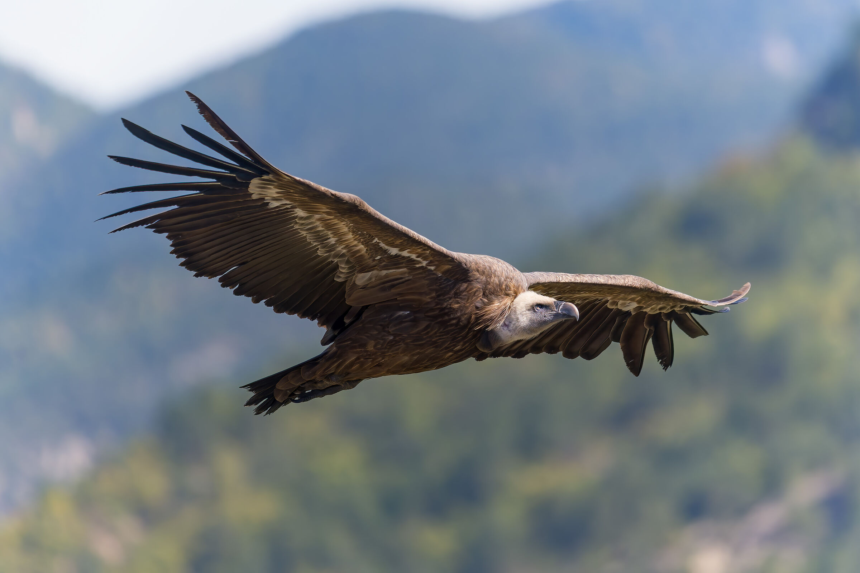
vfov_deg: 2.3
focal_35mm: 600
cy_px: 286
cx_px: 430
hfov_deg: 3.4
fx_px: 14329
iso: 720
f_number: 4.5
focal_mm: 400
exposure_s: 1/3200
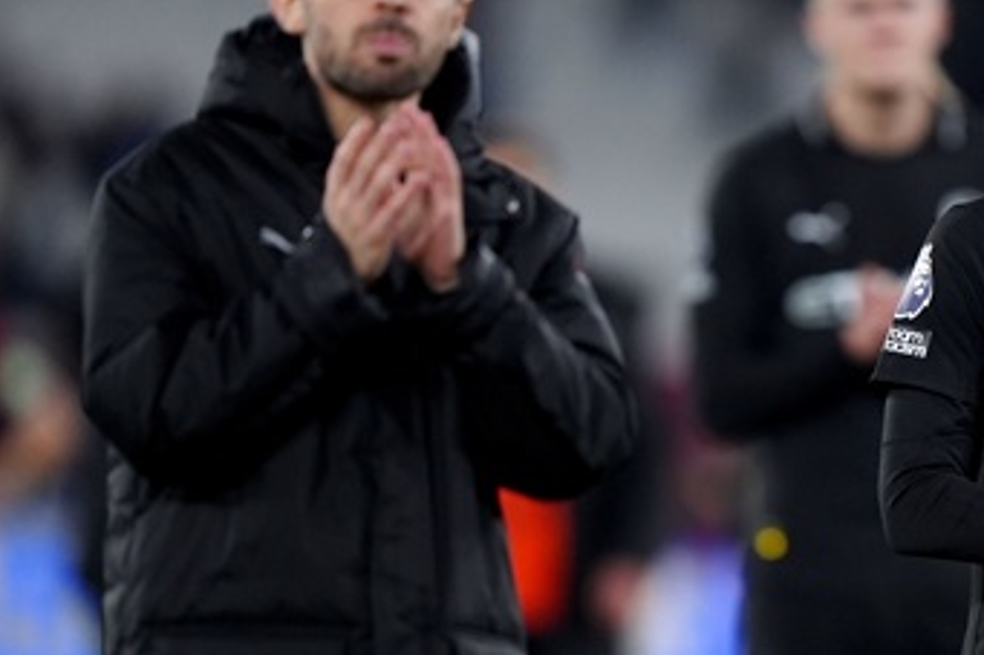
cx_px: 791
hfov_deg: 2.6
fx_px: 21800
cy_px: 420
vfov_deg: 1.7
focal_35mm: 798
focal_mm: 400
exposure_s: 1/2000
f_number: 2.8
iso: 2000
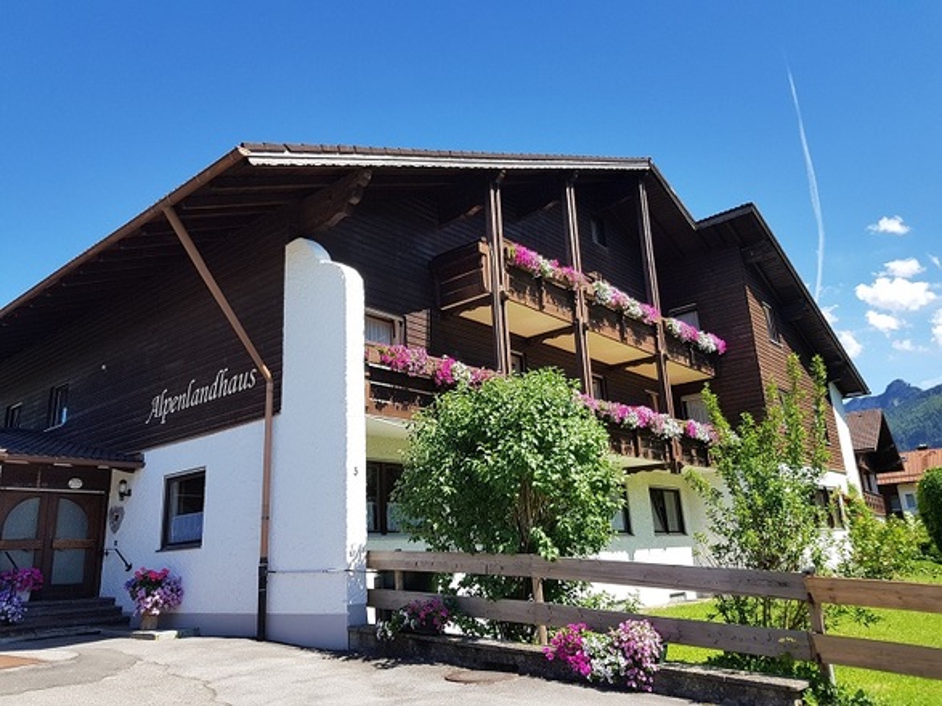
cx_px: 471
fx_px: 707
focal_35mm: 26
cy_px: 353
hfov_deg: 67.3
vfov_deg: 53.0
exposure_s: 1/1248
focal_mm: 4.2
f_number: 1.7
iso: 40
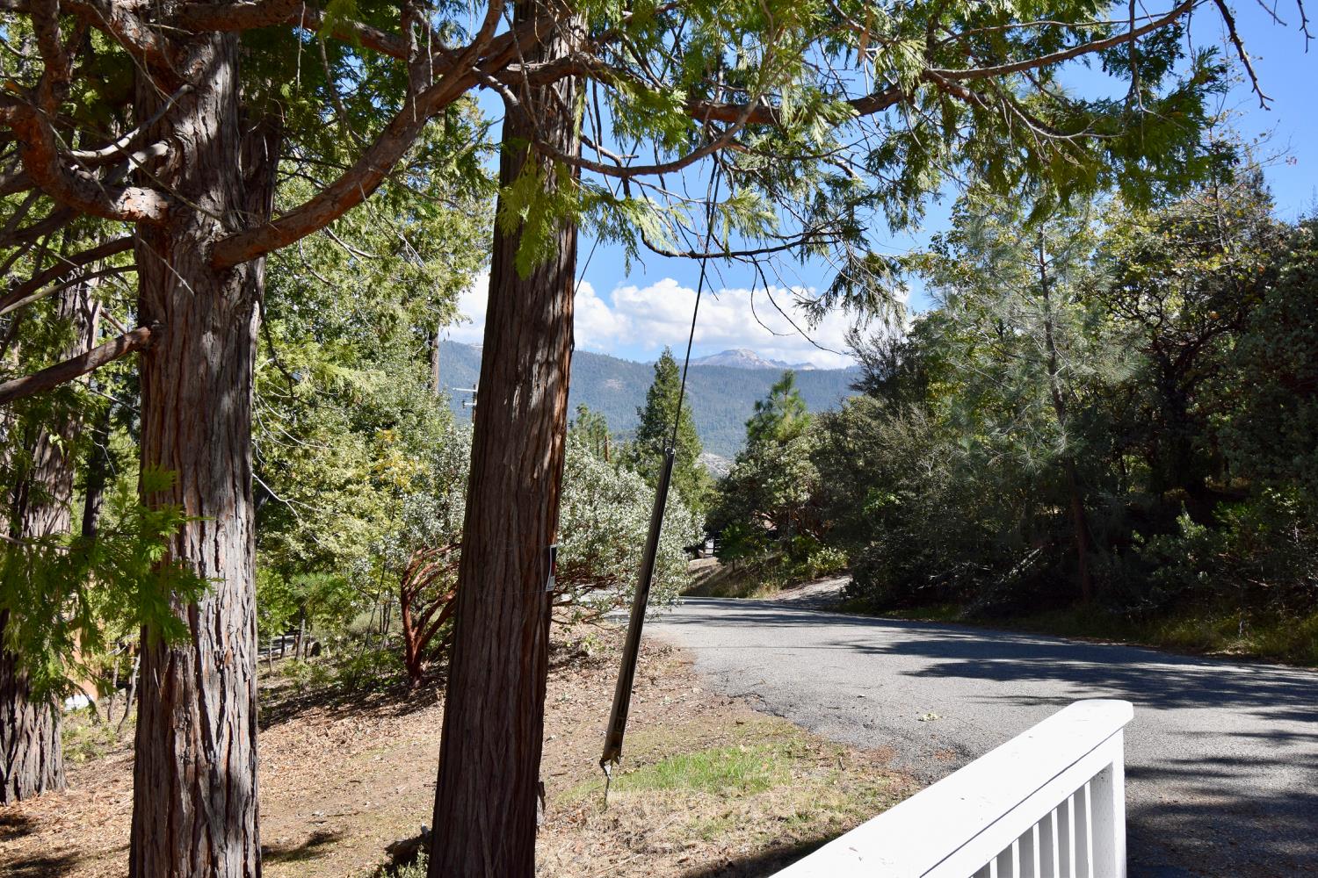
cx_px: 659
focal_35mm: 30
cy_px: 439
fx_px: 1098
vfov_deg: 43.6
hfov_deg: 61.9
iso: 200
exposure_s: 1/320
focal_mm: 20
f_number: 9
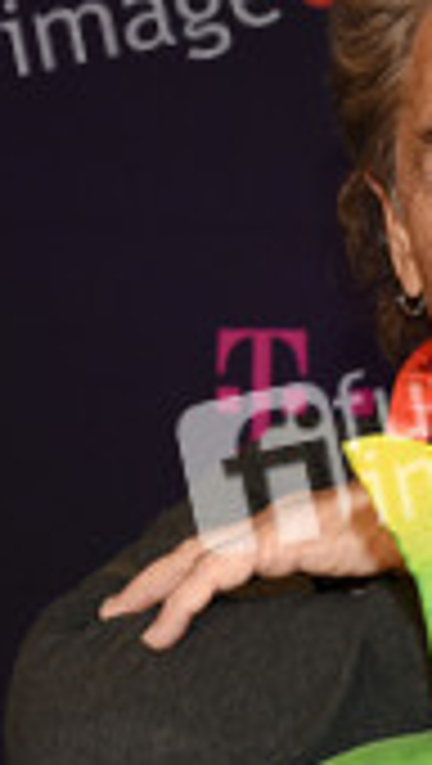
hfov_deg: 9.7
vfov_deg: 17.2
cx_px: 540
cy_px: 675
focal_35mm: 123
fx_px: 2497
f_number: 6.3
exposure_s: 1/125
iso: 1600
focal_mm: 50
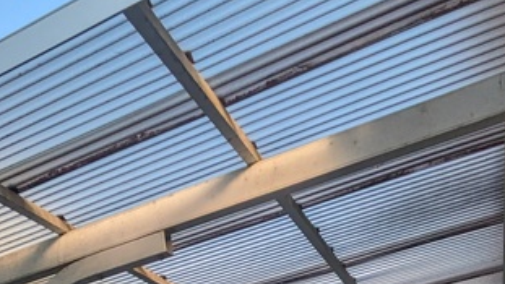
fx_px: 629
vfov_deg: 18.1
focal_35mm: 47
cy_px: 557
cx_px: 243
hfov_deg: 43.7
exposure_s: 1/1024
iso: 41
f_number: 2.2
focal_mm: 1.83
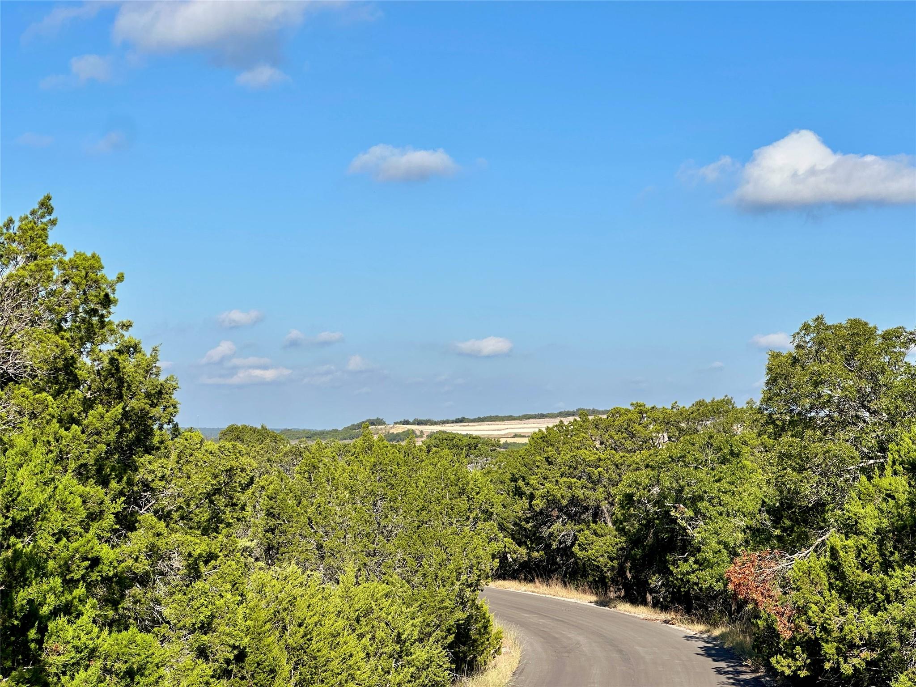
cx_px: 458
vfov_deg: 19.1
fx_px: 2038
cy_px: 344
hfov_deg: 25.3
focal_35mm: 77
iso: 32
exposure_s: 1/1033
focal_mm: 9
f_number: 2.8
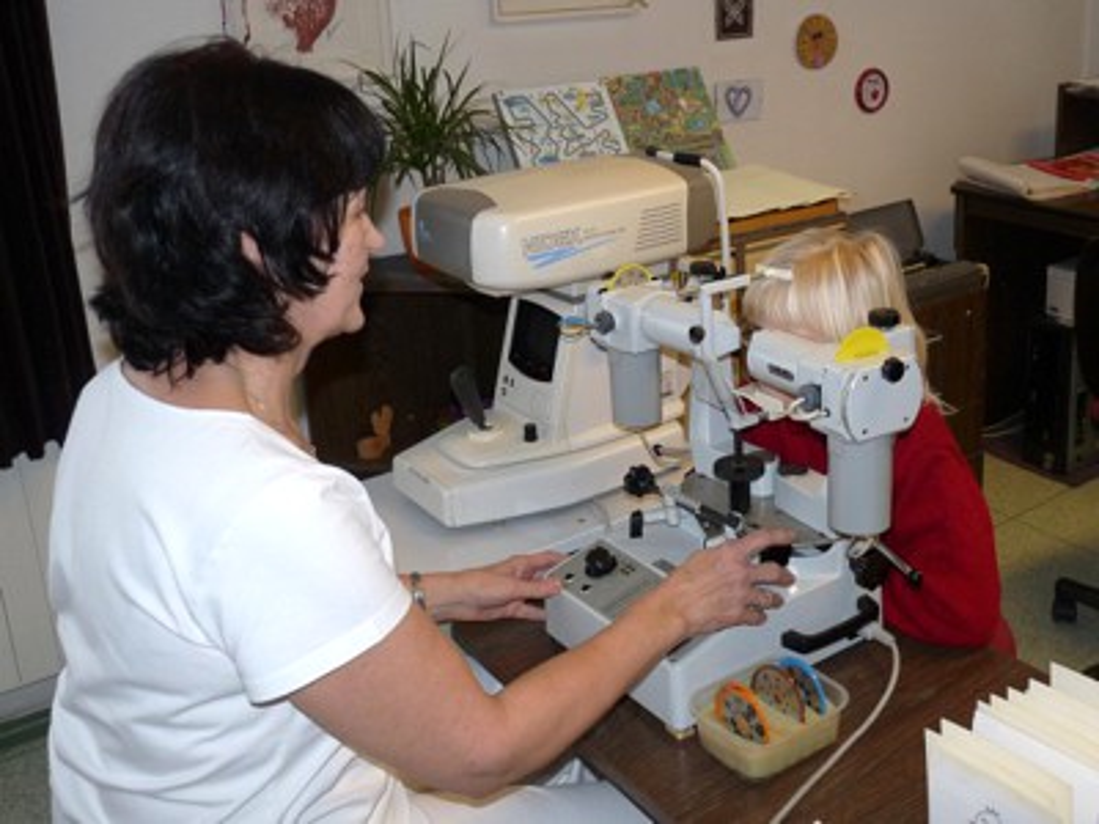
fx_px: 857
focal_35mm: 27
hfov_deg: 65.3
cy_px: 412
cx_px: 550
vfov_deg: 51.4
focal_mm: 4.8
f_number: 2.8
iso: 100
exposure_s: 1/30
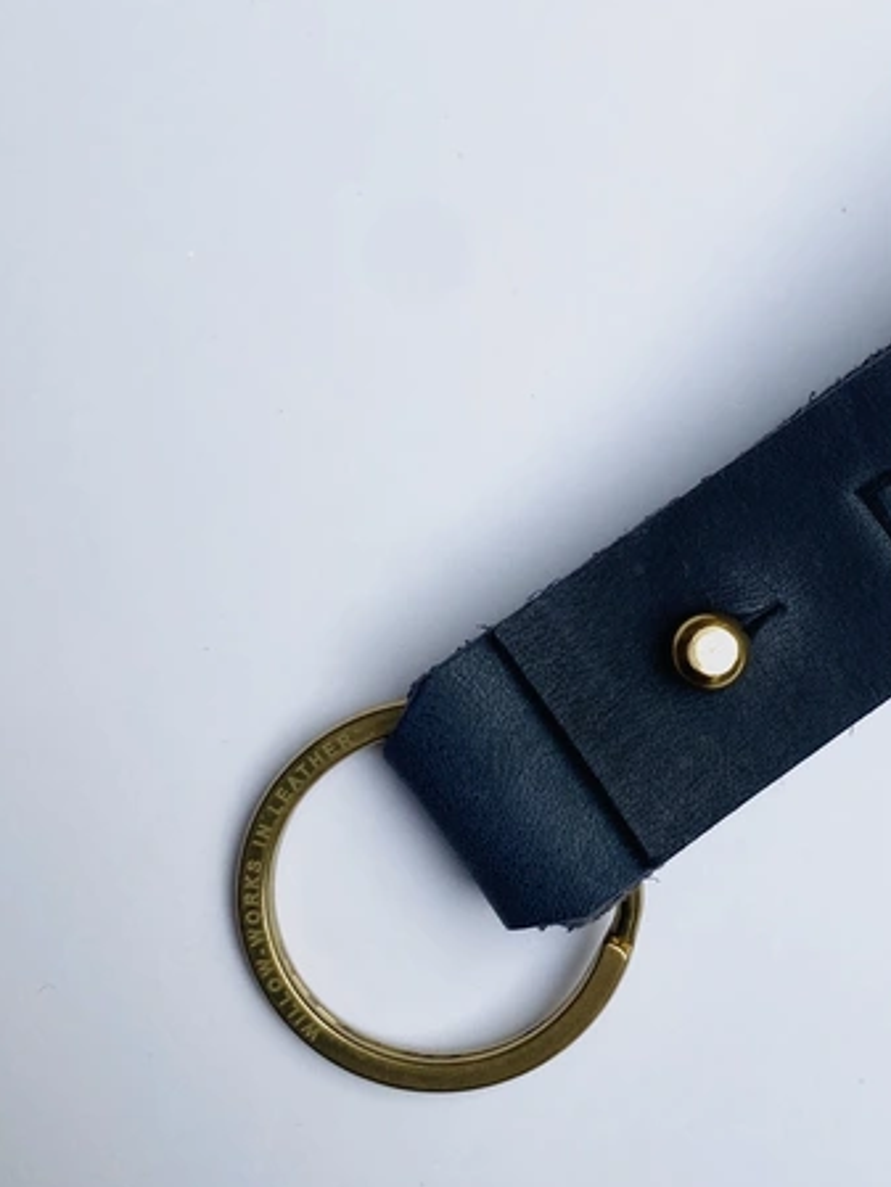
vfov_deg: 38.9
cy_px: 568
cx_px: 846
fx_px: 1681
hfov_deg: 28.3
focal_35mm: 49
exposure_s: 1/203
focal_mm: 4.25
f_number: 1.8
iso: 32
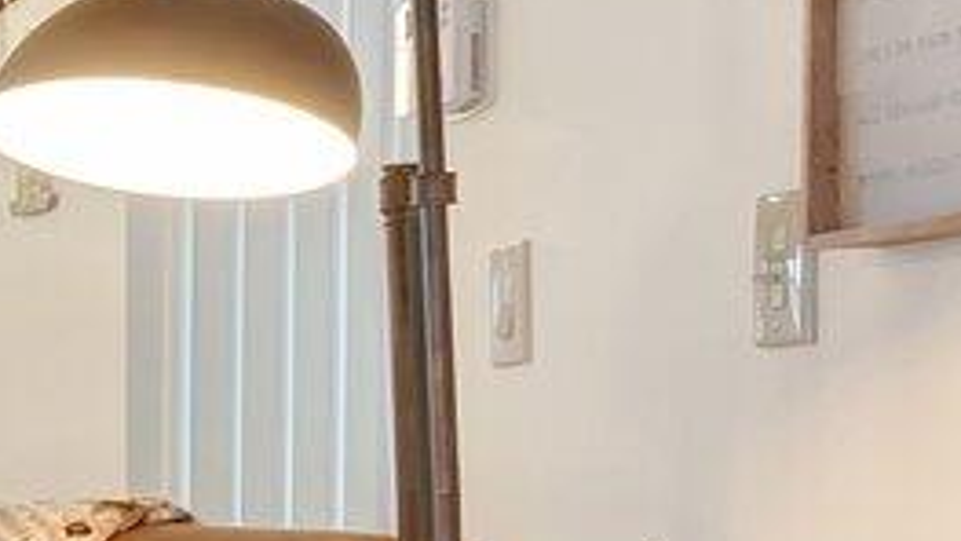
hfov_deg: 9.0
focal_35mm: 114
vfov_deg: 10.6
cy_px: 514
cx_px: -2576
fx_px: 2905
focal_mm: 14
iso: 400
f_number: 8
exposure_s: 1.3
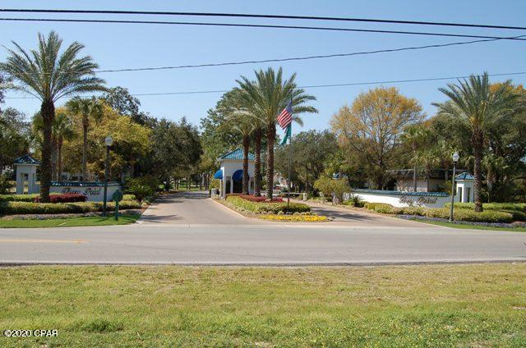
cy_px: 174
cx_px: 263
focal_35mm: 30
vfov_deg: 43.4
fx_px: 437
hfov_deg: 62.0
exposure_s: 1/320
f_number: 9
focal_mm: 20
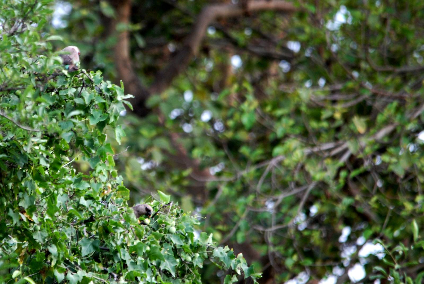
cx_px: 212
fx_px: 8844
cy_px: 142
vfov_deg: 1.8
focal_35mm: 750
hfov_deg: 2.7
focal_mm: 500
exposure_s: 1/160
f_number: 6.3
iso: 400
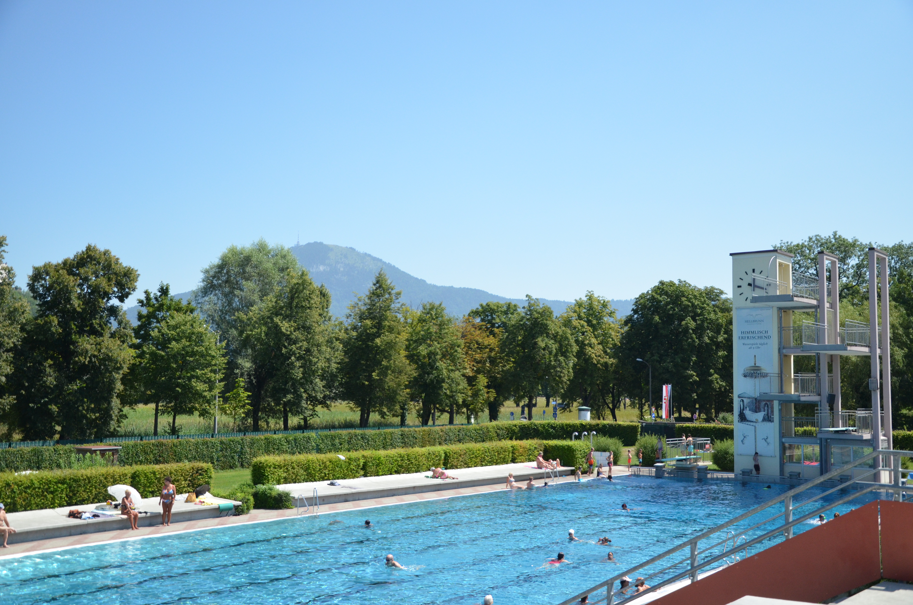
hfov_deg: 49.6
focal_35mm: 39
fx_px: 987
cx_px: 456
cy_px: 302
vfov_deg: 34.1
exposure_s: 1/4000
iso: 800
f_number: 4.5
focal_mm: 26
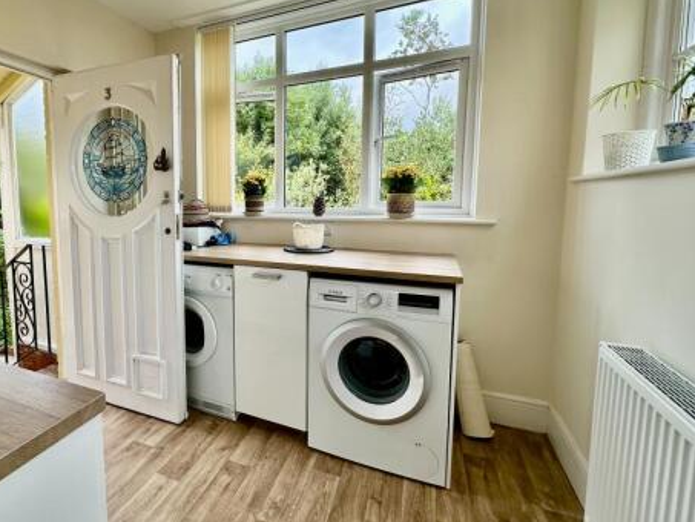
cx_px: 260
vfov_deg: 71.4
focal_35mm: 18
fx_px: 361
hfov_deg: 86.0
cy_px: 231
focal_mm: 2.22
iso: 40
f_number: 2.2
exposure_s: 1/131
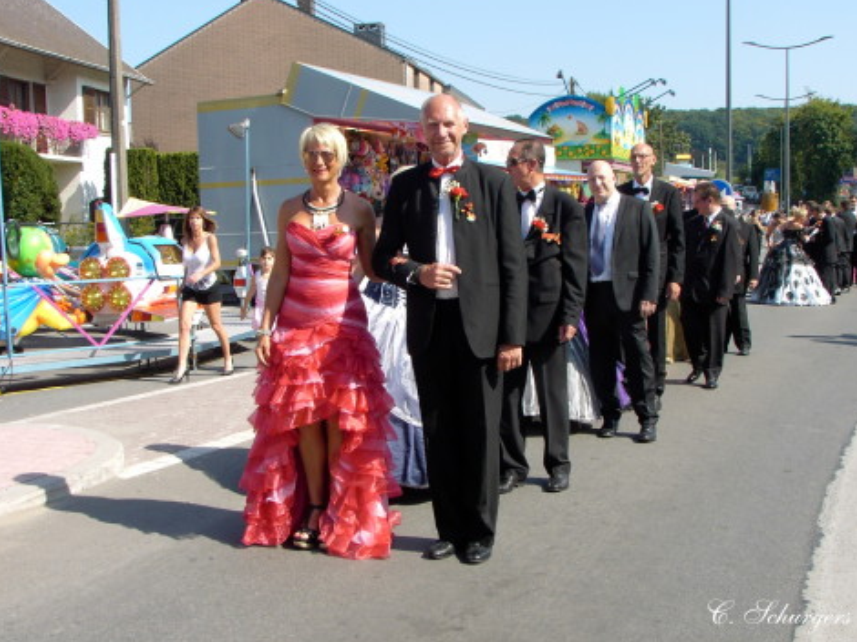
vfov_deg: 30.9
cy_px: 319
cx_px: 430
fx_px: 1163
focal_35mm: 47
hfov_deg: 40.5
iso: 70
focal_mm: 7.1
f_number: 5
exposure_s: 1/200
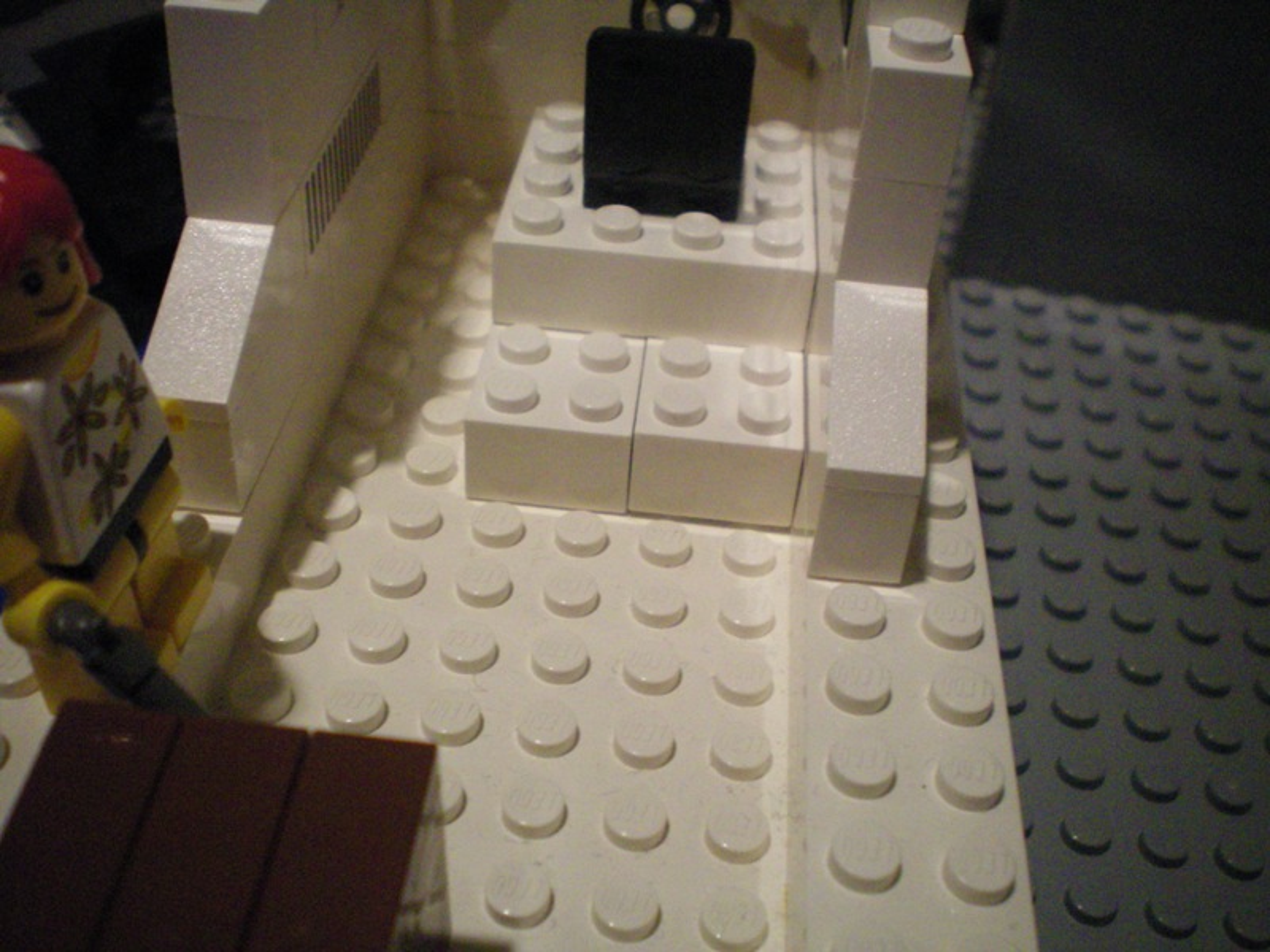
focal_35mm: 38
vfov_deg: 37.7
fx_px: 1394
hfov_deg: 49.0
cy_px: 476
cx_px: 635
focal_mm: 6.3
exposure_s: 1/50
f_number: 3.1
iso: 400
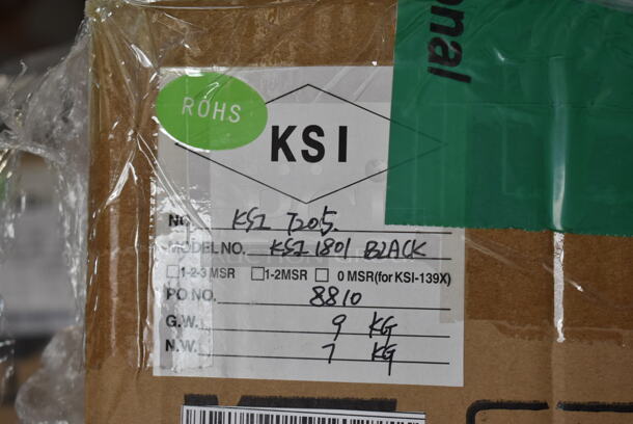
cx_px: 316
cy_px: 212
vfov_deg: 19.0
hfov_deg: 28.0
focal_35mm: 72
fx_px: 1267
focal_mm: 48
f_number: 5.3
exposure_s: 1/80
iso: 500
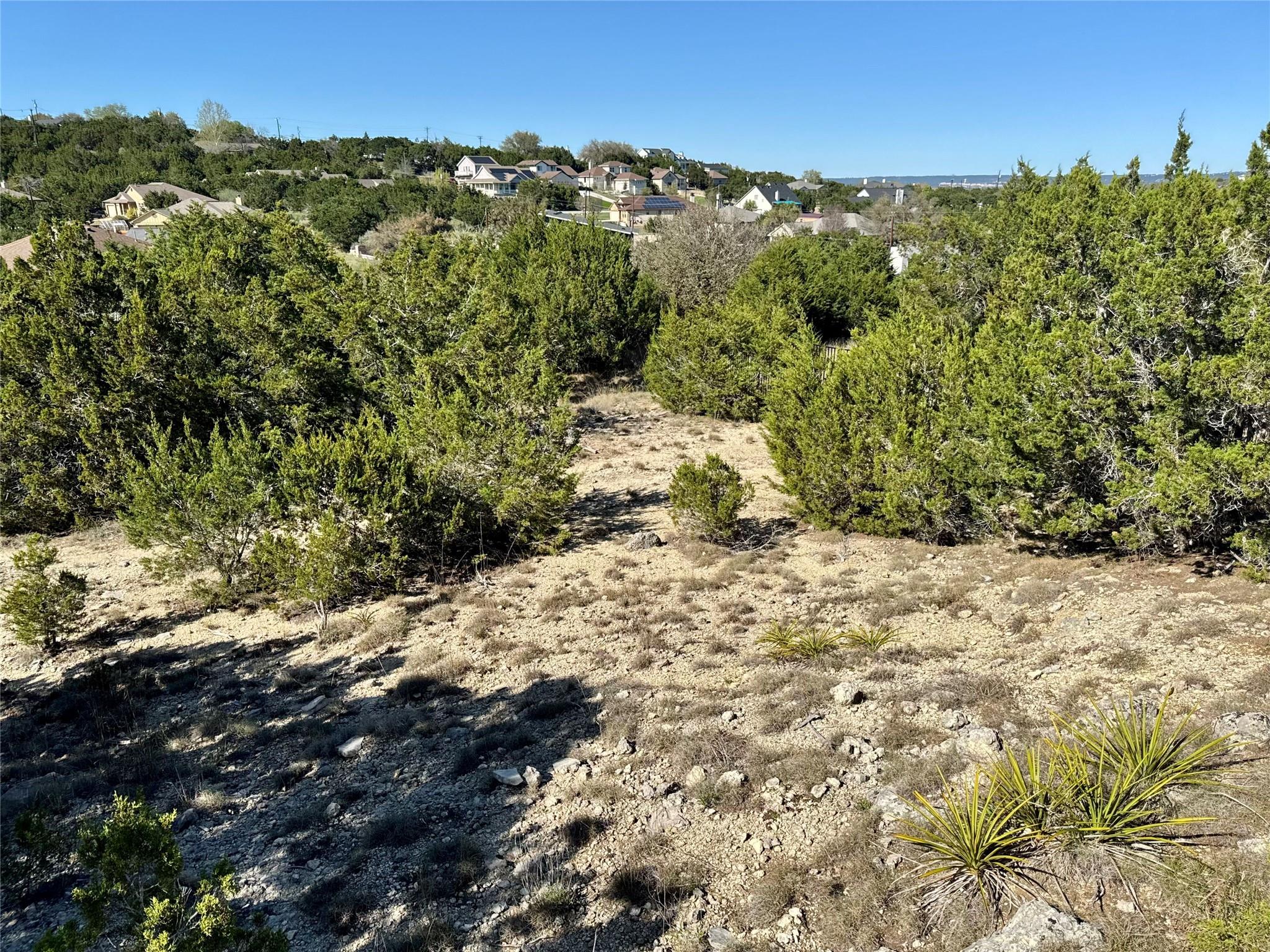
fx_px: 881
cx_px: 635
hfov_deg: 71.6
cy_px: 476
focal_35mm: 24
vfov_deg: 56.8
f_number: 1.78
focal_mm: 6.76
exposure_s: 1/4310
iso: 80
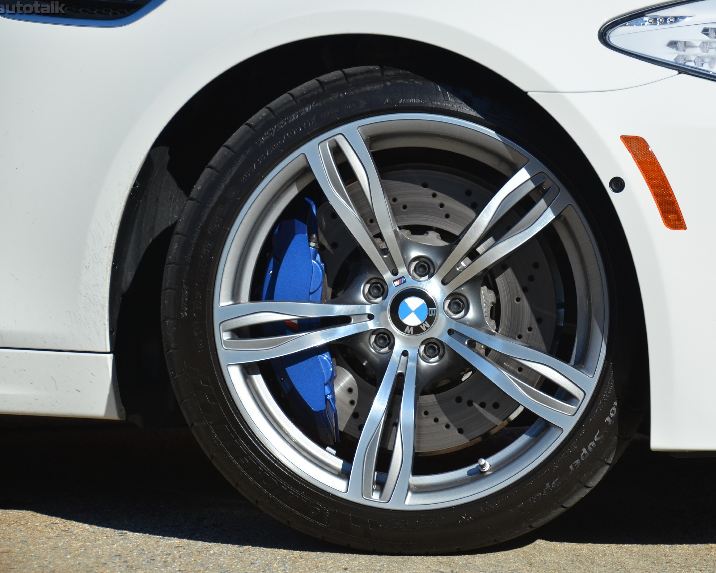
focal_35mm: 179
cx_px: 422
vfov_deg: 8.7
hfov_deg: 10.8
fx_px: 3784
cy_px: 287
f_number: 7.1
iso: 400
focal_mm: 105
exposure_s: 1/2000
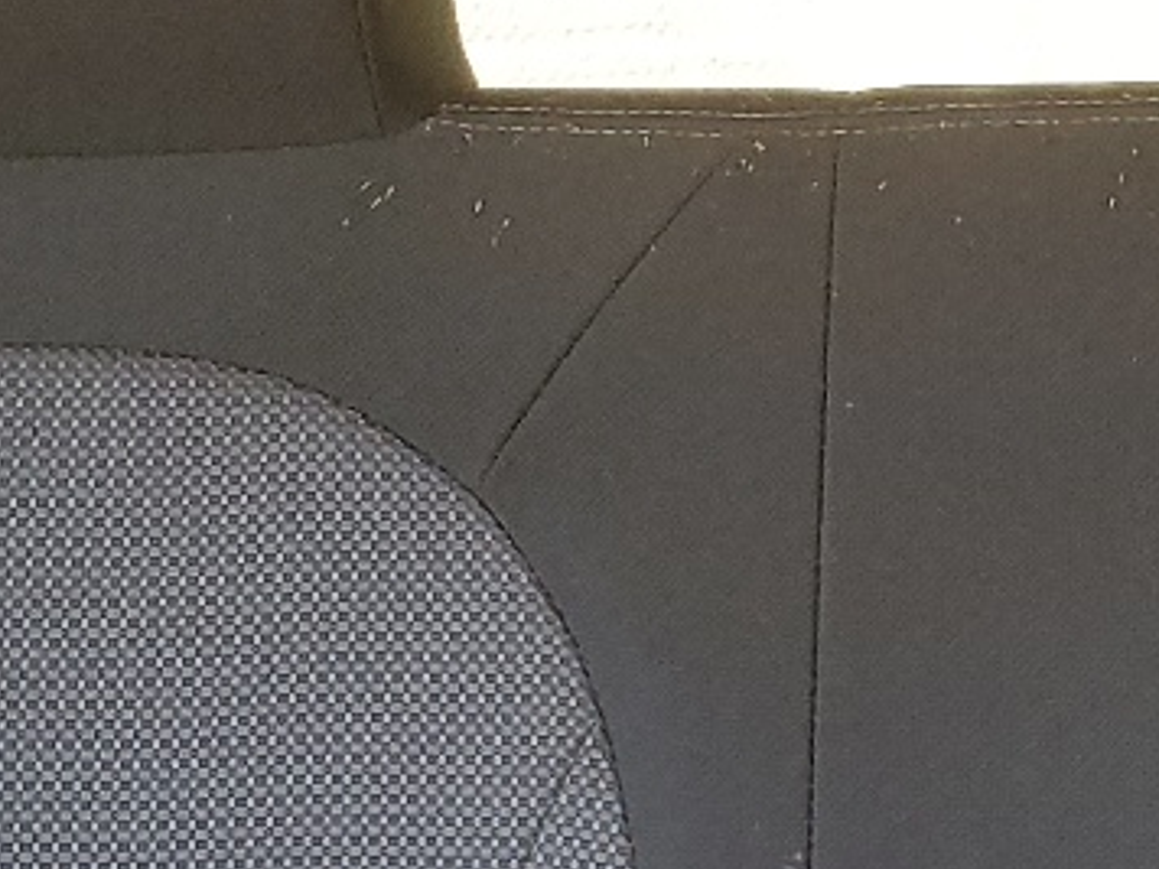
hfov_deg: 16.3
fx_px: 3917
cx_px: 1276
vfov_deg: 12.5
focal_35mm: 117
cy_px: 941
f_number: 1.5
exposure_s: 1/60.2
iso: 165
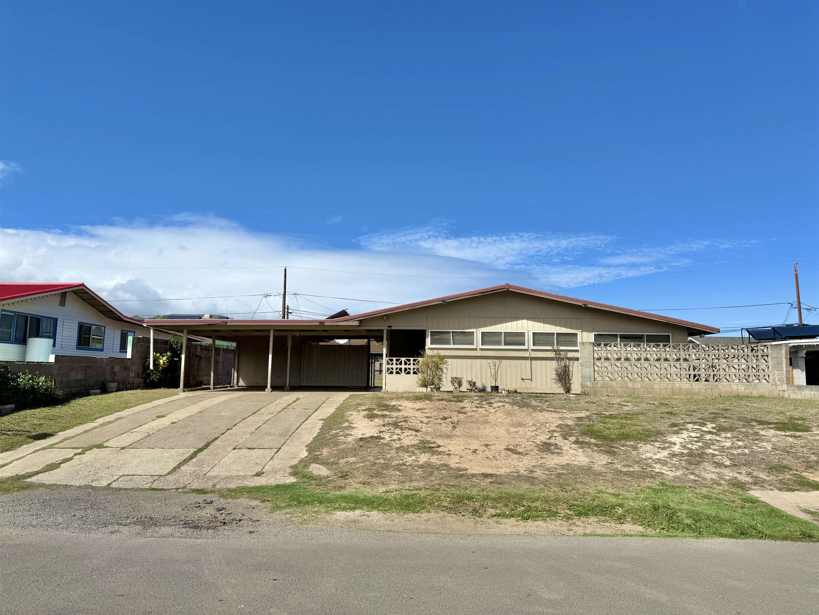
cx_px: 410
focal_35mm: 24
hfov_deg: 71.6
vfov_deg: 56.8
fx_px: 568
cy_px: 308
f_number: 1.78
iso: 80
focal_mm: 6.76
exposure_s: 1/8130
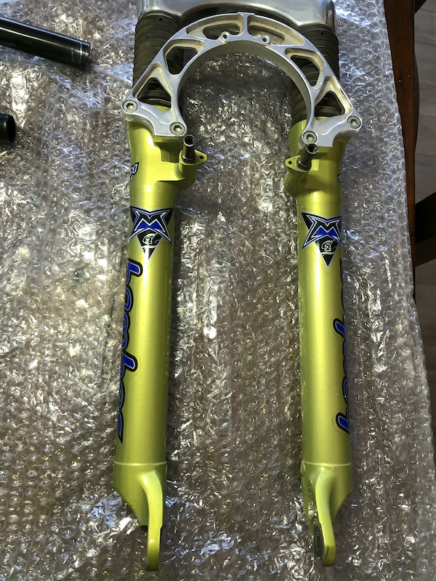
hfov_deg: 49.7
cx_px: 218
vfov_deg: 63.4
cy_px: 290
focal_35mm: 28
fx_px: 470
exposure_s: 1/30
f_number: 1.8
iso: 32
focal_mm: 3.99
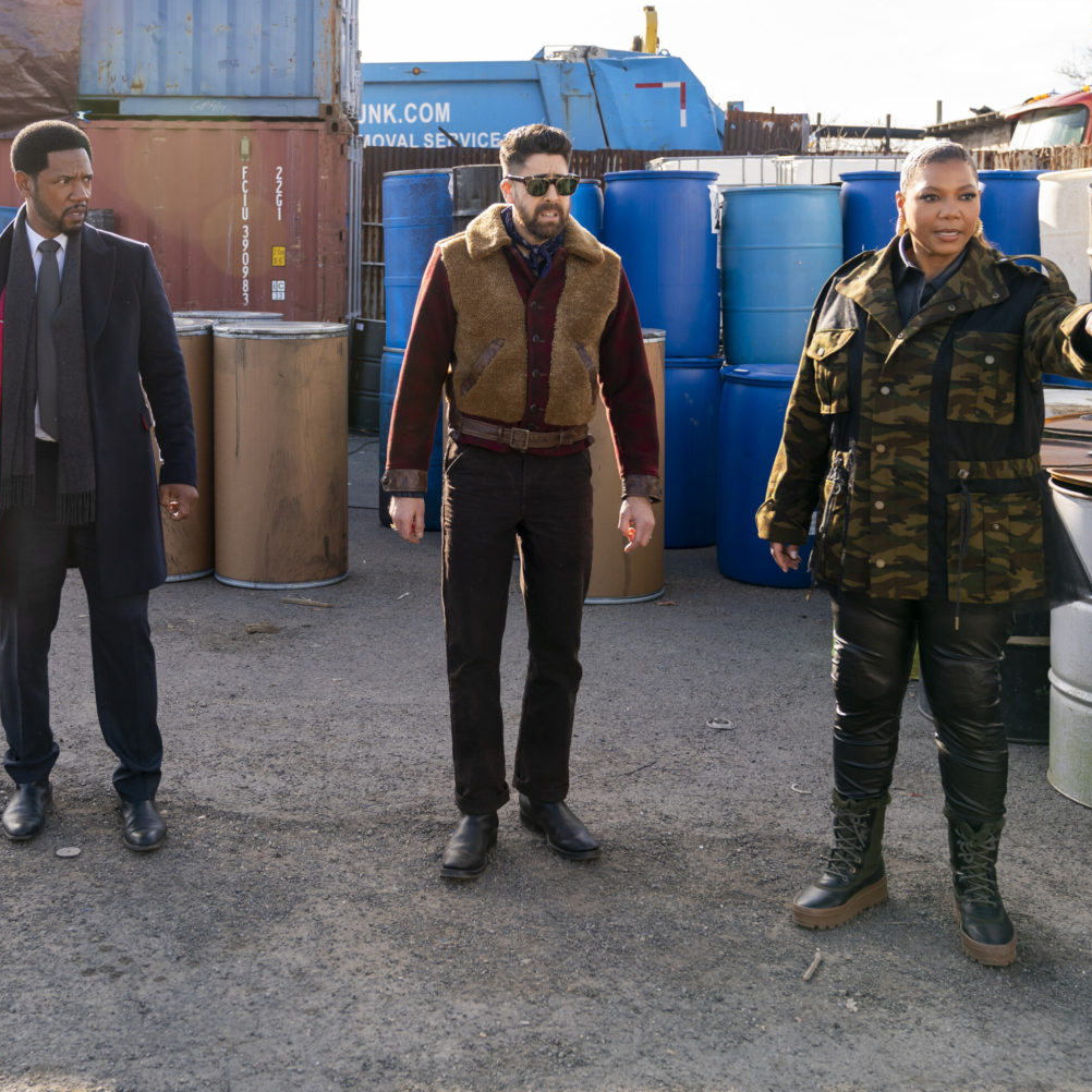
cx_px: 462
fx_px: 1535
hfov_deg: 39.1
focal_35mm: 43
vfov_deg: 39.2
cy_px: 538
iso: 400
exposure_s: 1/800
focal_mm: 33
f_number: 4
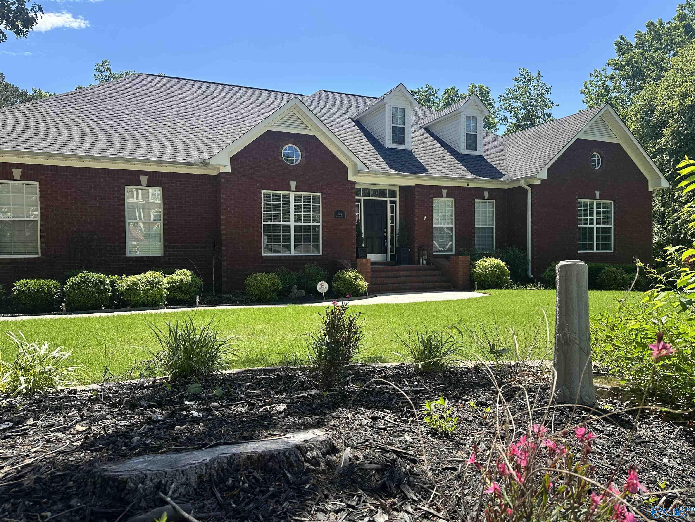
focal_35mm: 24
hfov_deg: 71.6
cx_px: 348
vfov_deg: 56.8
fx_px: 482
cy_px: 261
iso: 80
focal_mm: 6.86
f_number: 1.78
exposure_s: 1/1639
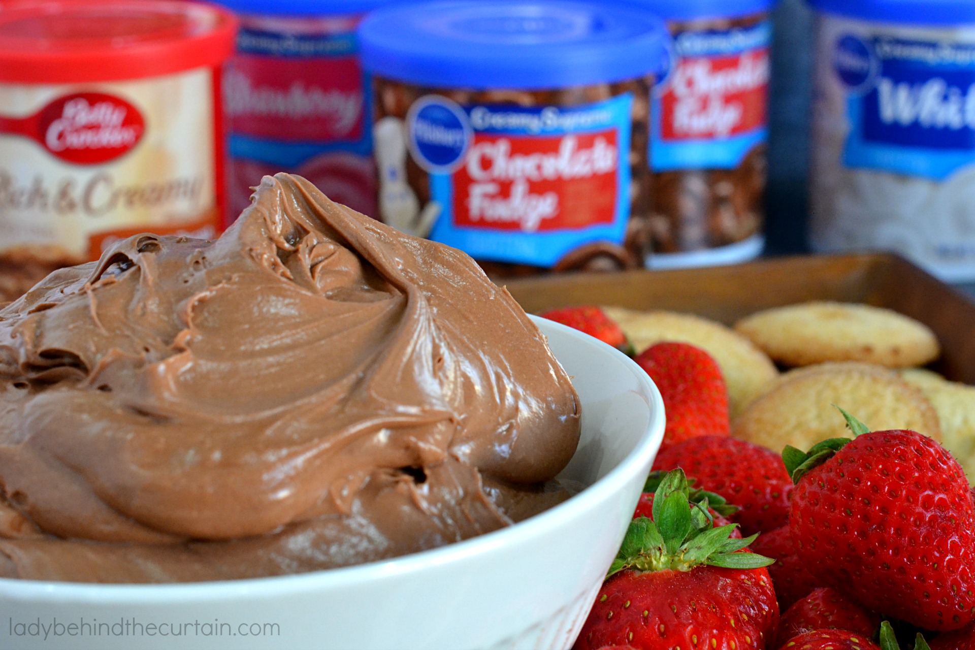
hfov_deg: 27.0
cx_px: 488
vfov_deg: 18.2
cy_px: 325
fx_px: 2031
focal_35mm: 75
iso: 1600
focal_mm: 50
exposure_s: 1/30
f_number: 10
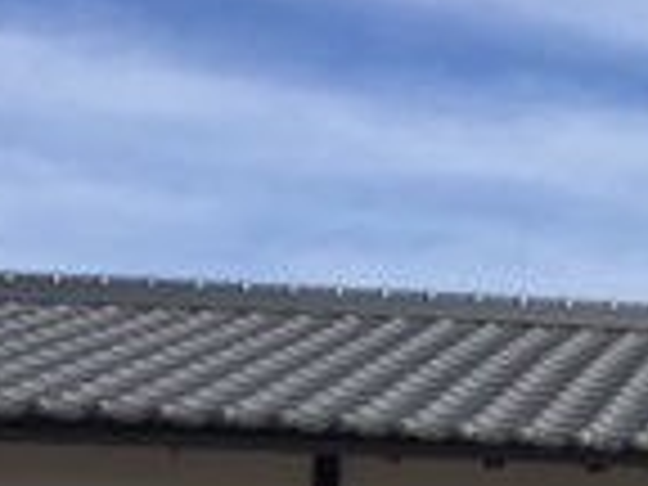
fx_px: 2265
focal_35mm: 121
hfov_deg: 13.7
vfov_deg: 11.4
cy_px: 846
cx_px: 1318
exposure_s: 1/1883
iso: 32
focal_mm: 4.15
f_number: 2.2
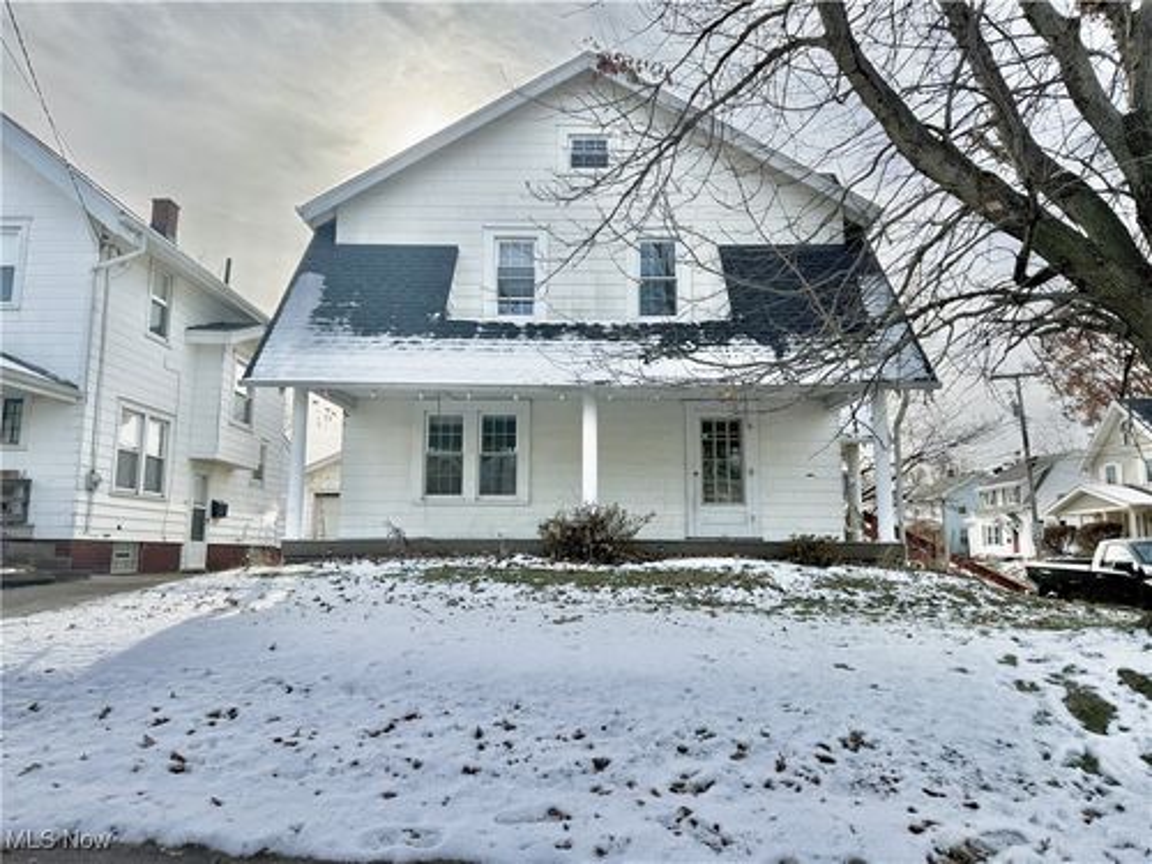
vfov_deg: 56.8
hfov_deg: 71.6
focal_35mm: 24
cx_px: 576
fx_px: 799
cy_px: 432
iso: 125
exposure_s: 1/7353
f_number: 1.78
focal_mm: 6.76
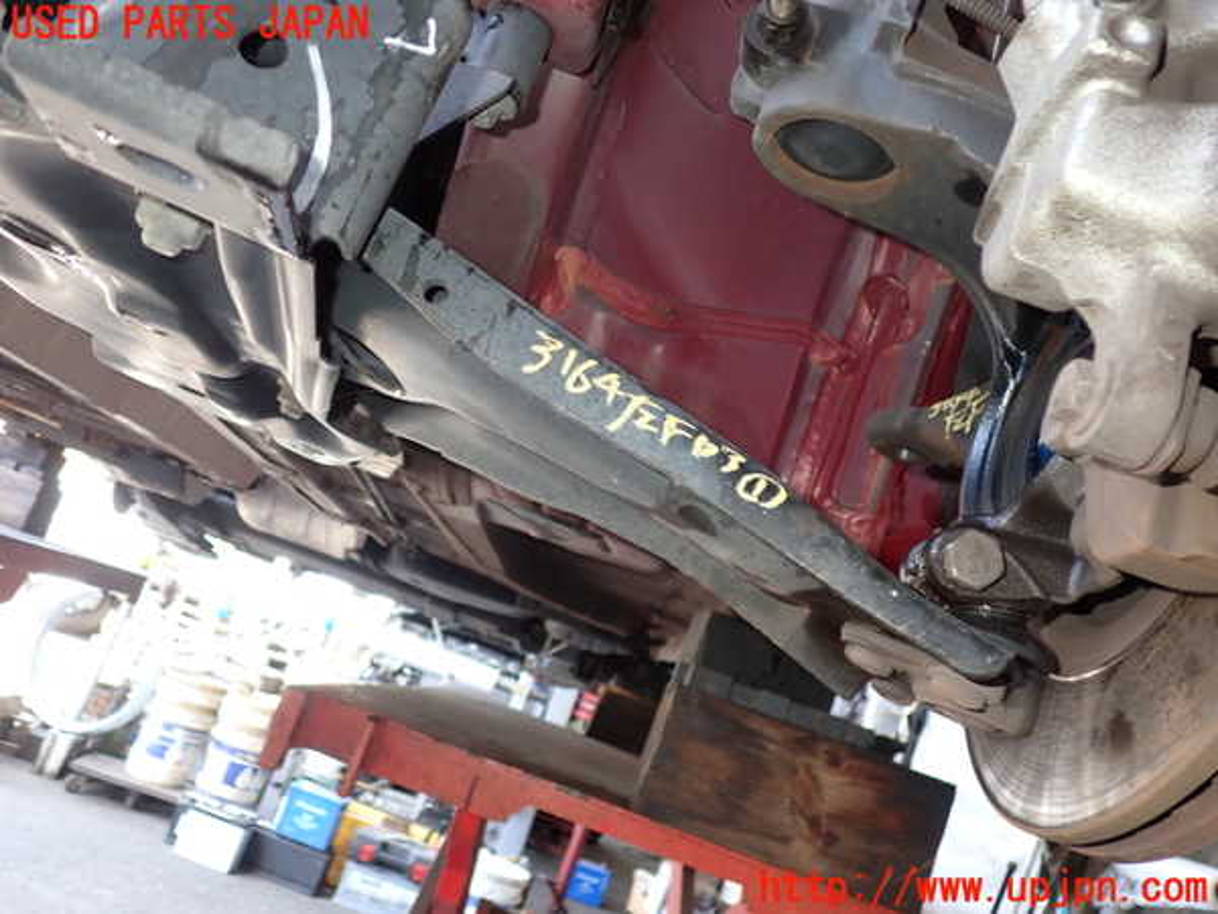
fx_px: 1056
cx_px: 609
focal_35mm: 30
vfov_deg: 46.8
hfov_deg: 60.0
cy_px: 457
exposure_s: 1/60
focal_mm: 5.4
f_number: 2.3
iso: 125
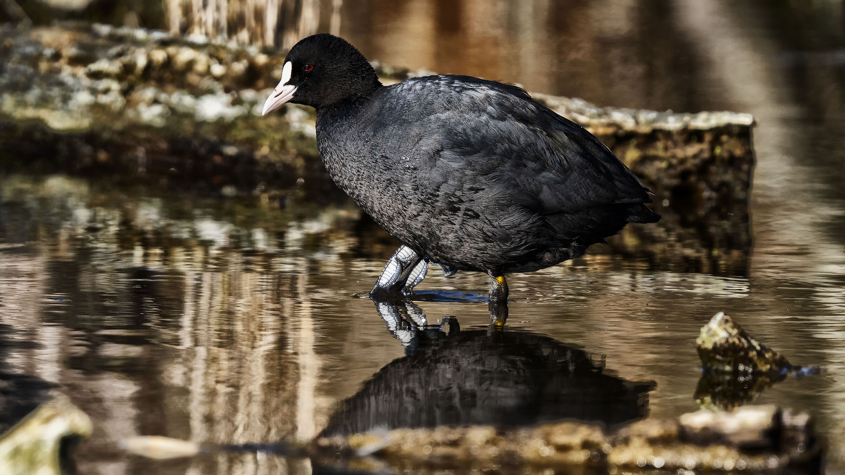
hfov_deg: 2.3
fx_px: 21150
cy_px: 280
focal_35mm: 944
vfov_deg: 1.3
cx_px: 422
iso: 1000
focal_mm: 600
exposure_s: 1/2000
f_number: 7.1
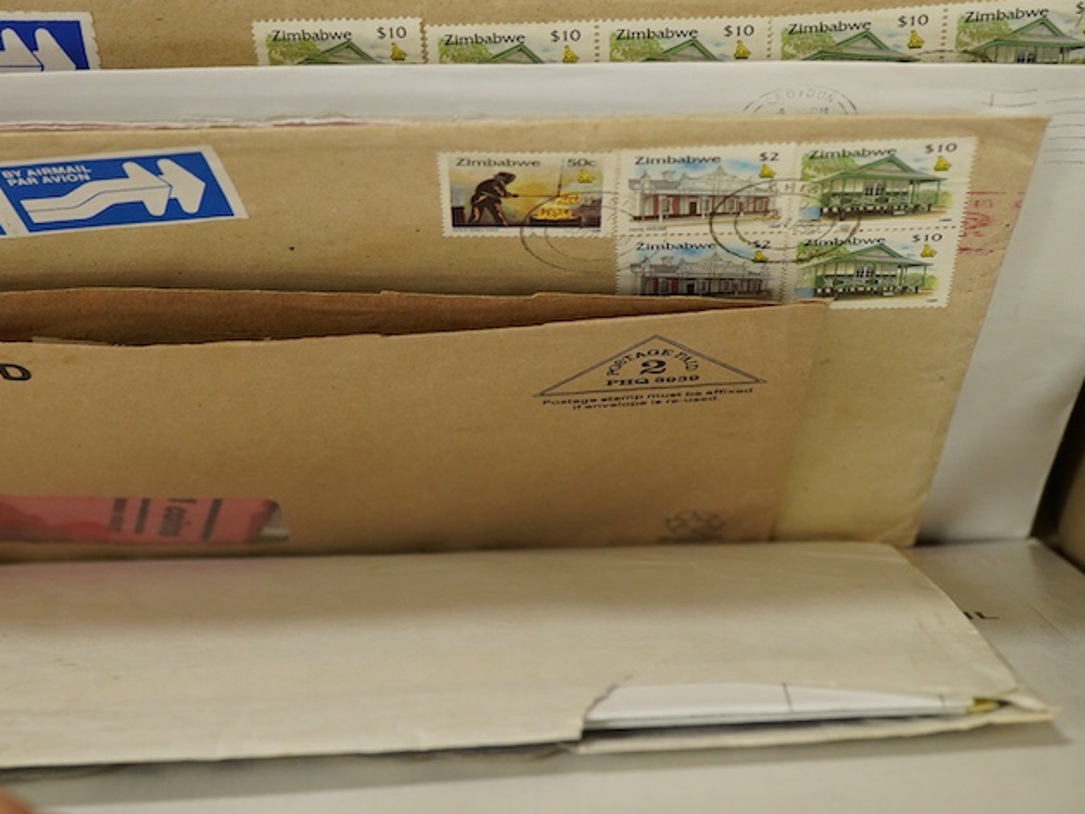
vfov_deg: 23.6
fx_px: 1943
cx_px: 444
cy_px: 347
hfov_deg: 31.1
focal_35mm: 62
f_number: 8
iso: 1250
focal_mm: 30
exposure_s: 1/125
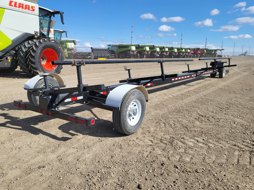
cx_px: 114
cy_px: 88
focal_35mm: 30
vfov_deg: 46.8
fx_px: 220
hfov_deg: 59.8
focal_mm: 5.4
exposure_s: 1/3264
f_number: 1.8
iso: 40
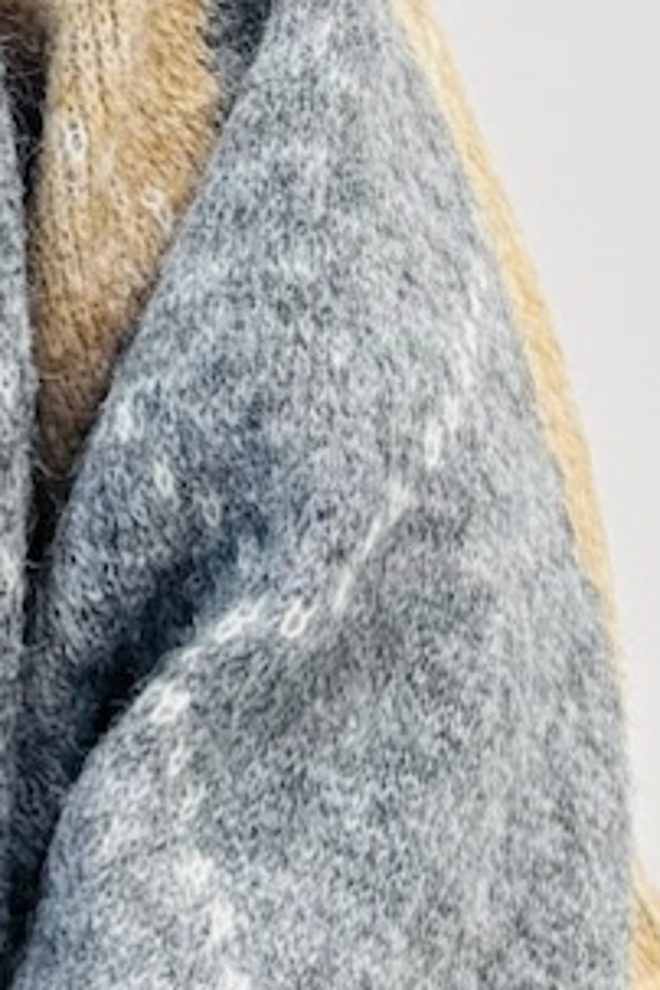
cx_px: -663
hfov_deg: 7.2
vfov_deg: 11.1
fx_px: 5032
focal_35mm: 183
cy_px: -33
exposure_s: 1/113
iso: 32
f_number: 1.6
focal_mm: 5.96
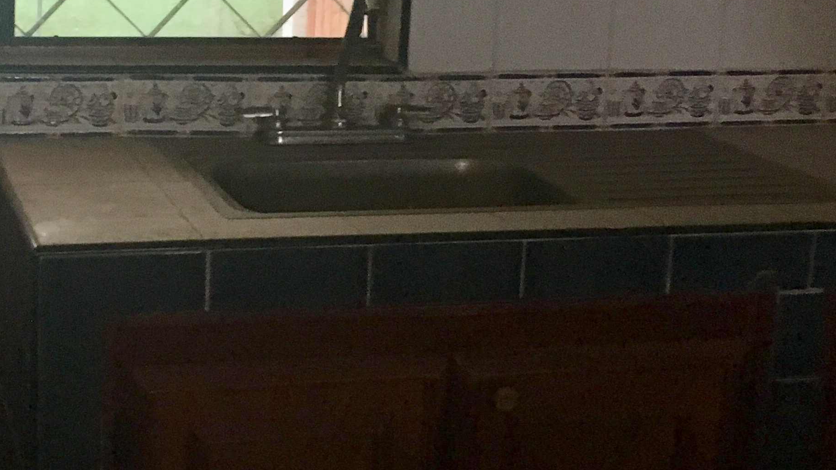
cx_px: 223
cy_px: 162
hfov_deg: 29.7
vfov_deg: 17.2
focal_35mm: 70
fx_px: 1552
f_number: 2.2
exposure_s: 1/30
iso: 200
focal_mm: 4.15
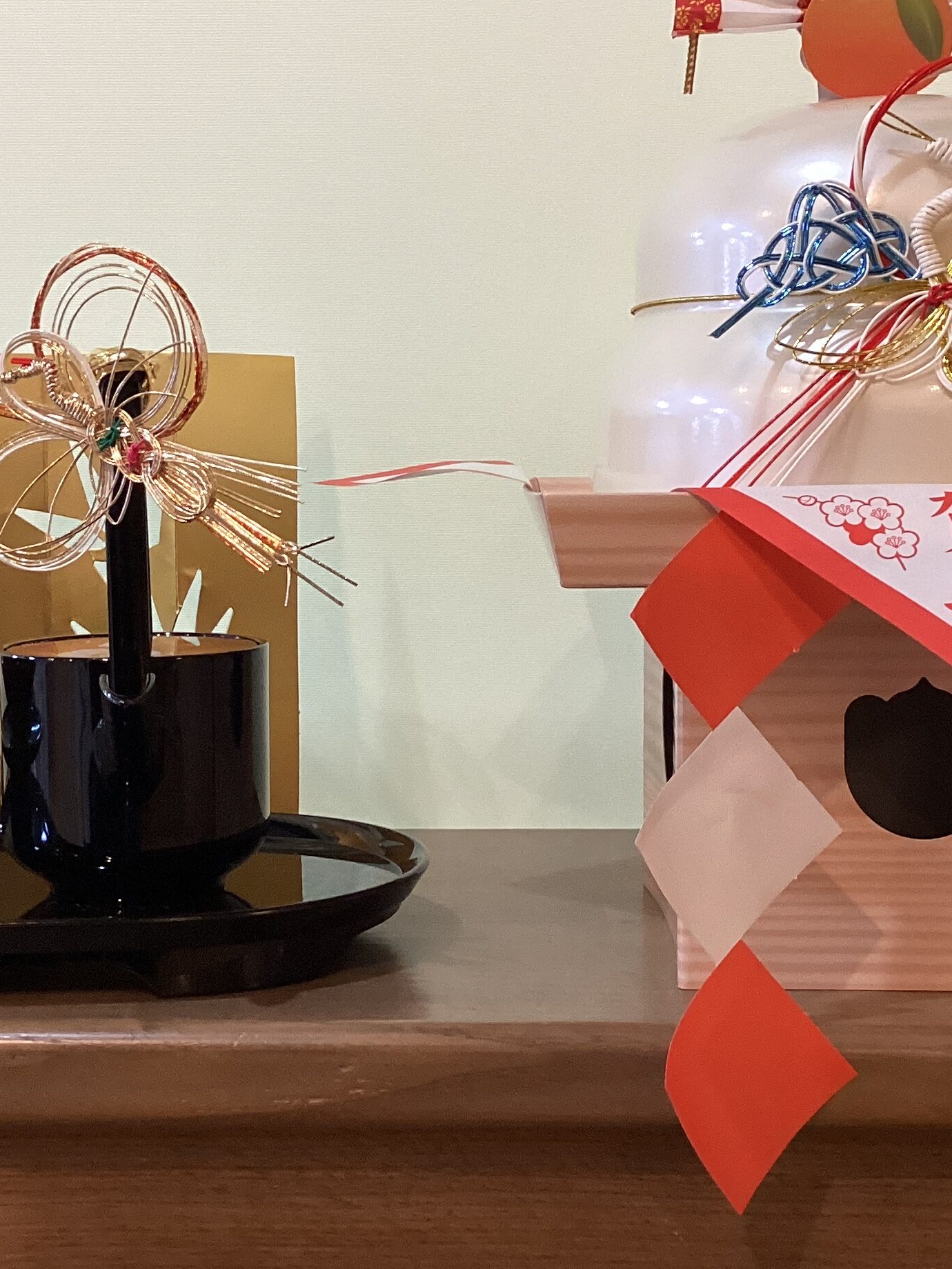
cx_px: 411
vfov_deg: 34.9
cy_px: 618
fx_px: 2017
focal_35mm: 55
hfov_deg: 26.5
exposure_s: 1/50
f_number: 2.4
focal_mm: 3.3
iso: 160
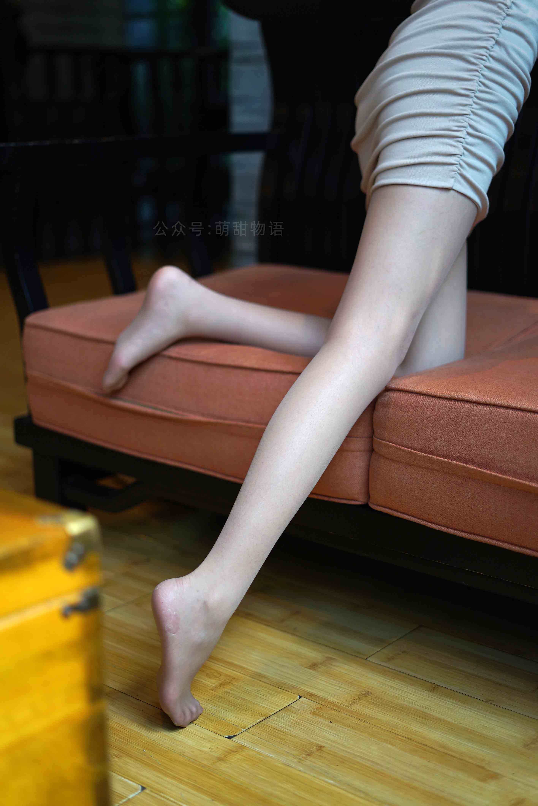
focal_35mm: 50
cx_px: 269
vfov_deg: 39.6
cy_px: 403
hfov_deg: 27.0
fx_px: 1119
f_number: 1.8
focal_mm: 50
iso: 125
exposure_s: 1/320
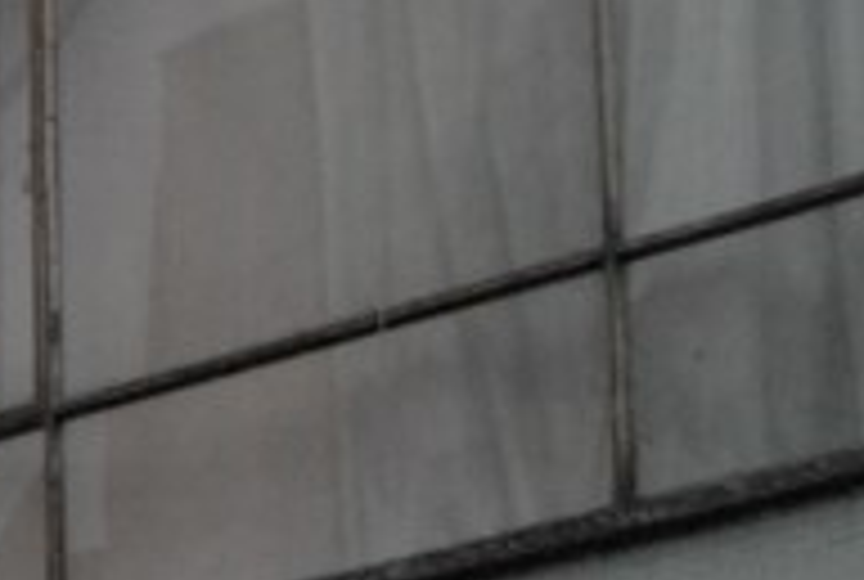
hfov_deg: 9.1
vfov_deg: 6.3
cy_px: 715
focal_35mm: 218
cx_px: -558
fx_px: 5244
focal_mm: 32
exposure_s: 1/320
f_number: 4.8
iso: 1600
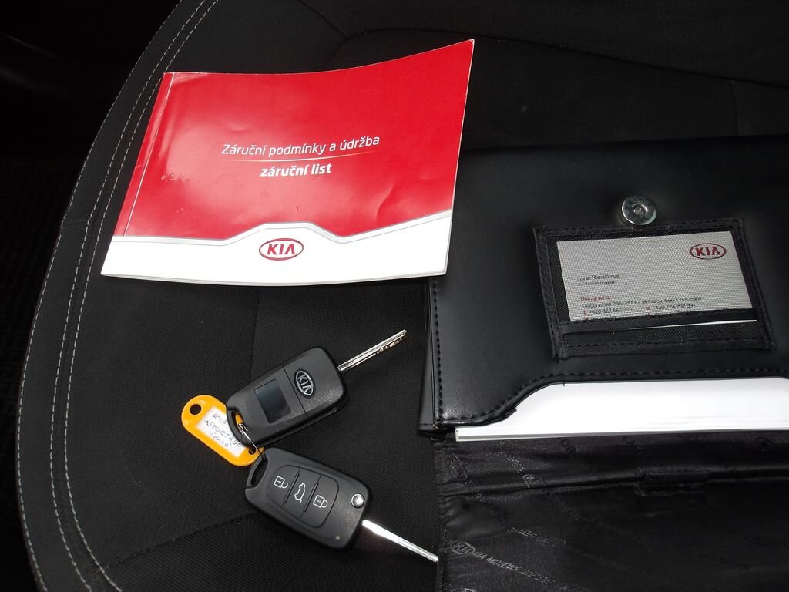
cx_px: 394
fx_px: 615
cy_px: 296
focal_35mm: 27
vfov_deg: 51.4
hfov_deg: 65.3
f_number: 3
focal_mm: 4.9
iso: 100
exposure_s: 1/35
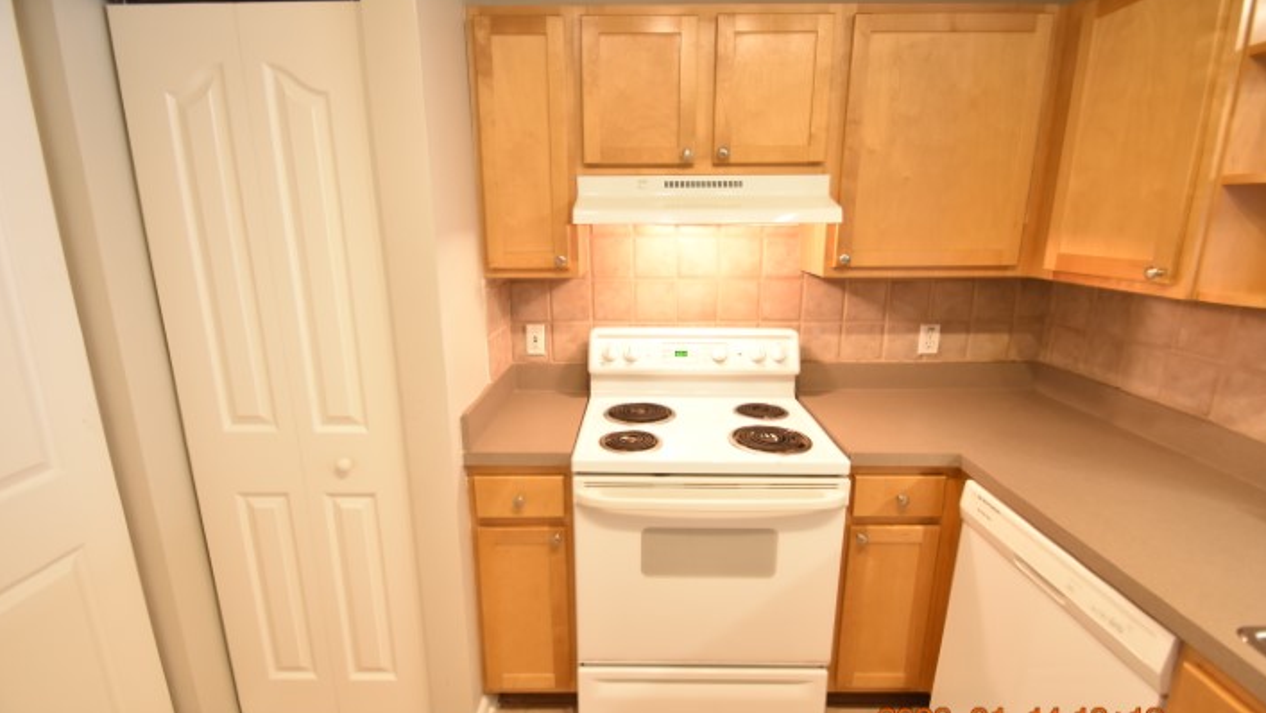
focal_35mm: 16
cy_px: 356
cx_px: 641
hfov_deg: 99.4
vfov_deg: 67.1
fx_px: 537
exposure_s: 1/20
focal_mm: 10
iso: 800
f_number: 3.5
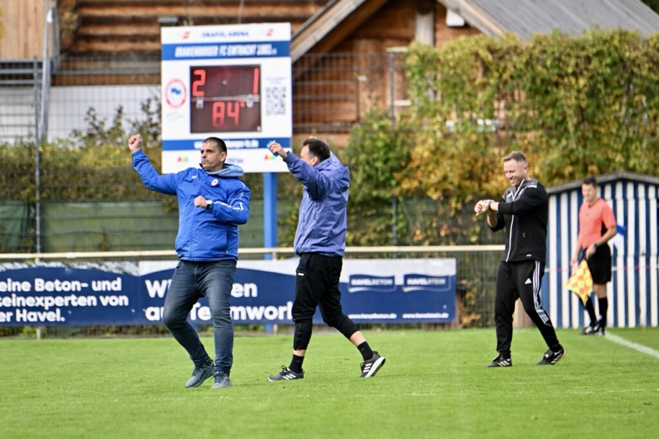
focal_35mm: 400
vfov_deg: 3.4
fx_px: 7319
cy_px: 220
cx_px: 330
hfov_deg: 5.2
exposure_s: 1/1600
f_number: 6.3
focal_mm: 400
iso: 2000
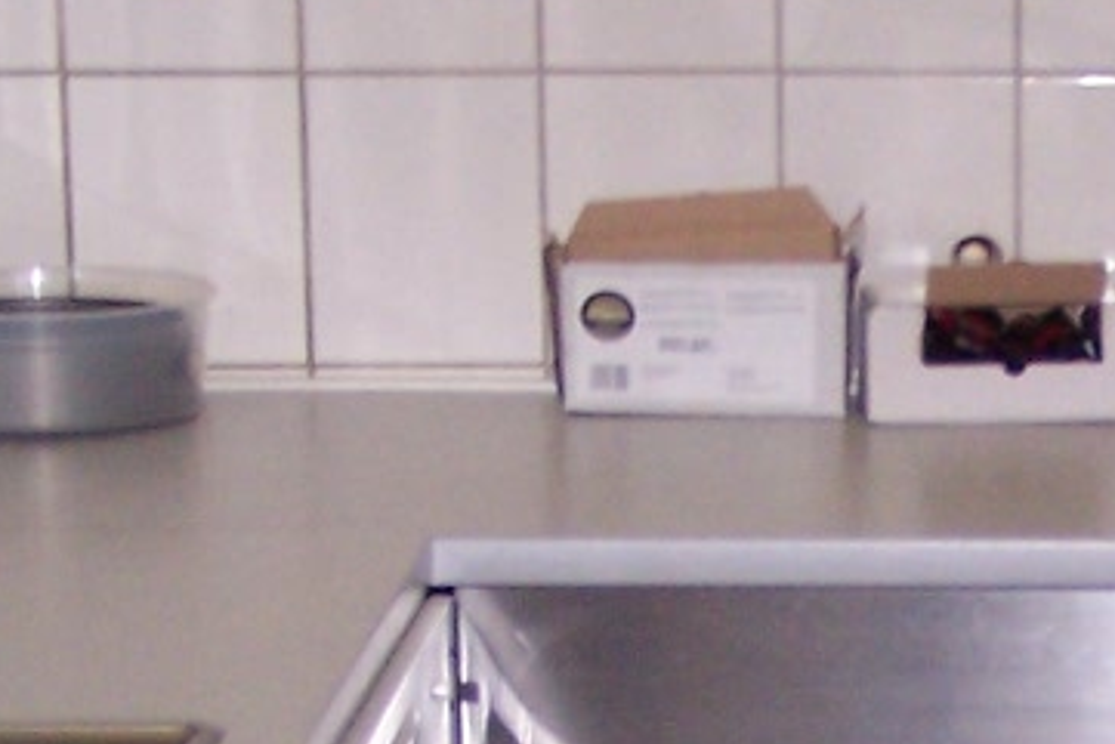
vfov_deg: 7.9
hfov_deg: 11.8
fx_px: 5267
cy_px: 1065
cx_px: 1344
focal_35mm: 170
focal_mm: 6.3
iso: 140
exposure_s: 1/60
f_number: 2.8
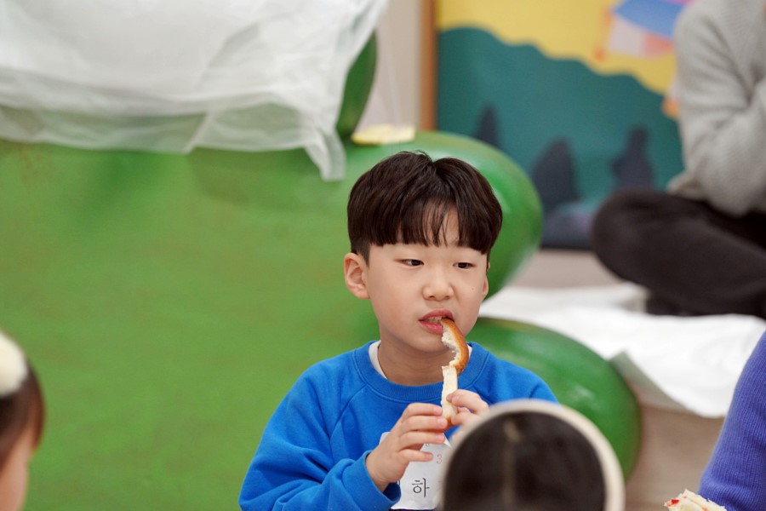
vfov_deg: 7.6
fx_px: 3830
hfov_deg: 11.4
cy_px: 256
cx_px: 383
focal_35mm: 180
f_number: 4
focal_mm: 180
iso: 2000
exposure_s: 1/200
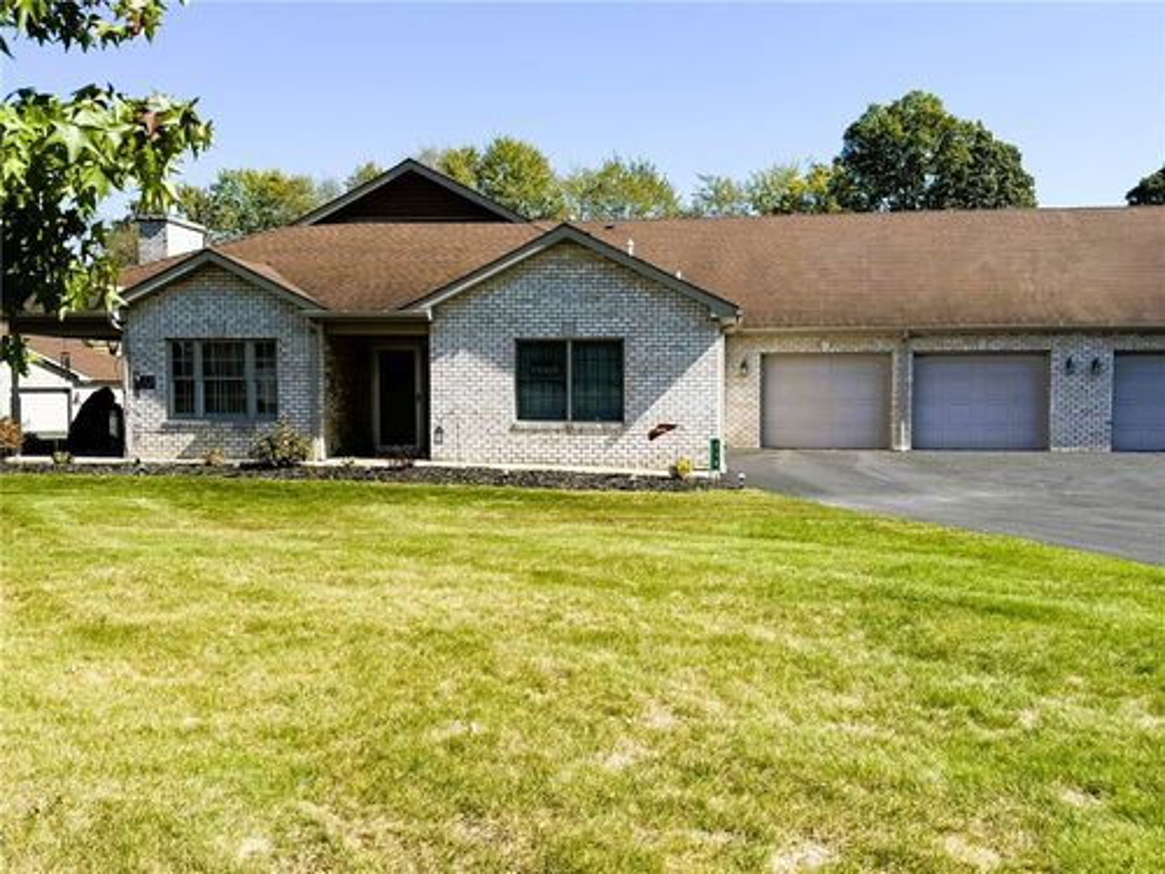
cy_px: 437
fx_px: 1077
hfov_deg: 56.8
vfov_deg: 44.2
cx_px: 582
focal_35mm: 32
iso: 80
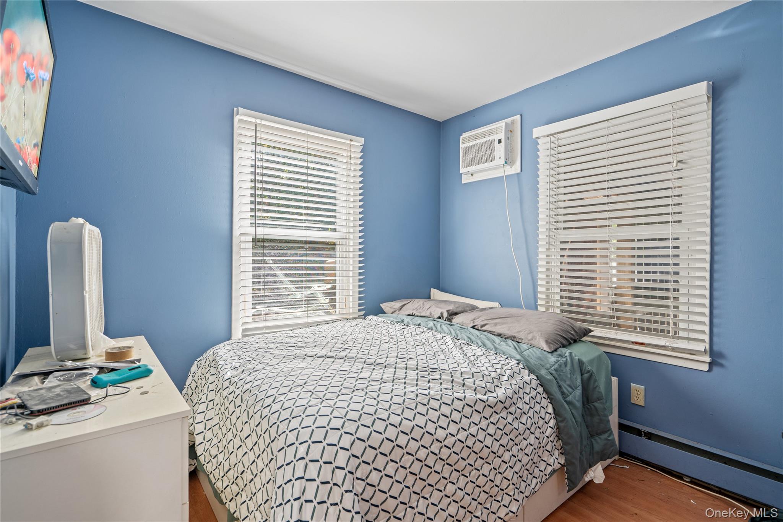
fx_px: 348
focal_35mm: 16
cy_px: 261
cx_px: 392
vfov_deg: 73.7
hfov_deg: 96.7
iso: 640
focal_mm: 16
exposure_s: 1/10
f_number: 5.6
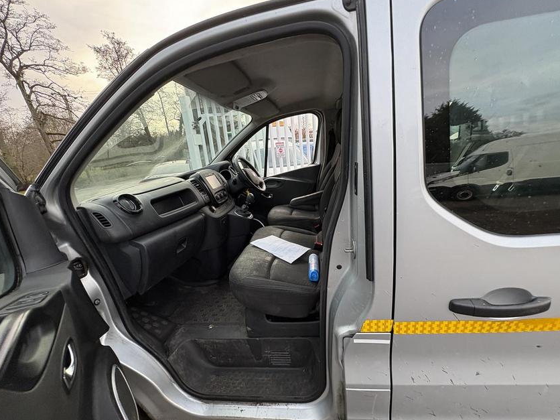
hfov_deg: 98.2
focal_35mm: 15
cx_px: 286
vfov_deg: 81.7
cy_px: 220
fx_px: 243
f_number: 2.2
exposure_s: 1/99
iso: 125
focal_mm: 2.22
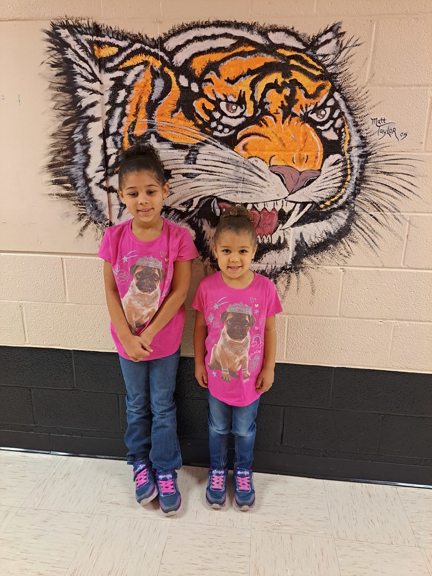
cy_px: 288
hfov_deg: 56.8
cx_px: 216
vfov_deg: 71.6
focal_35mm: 24
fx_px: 399
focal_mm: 5.23
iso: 320
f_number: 1.8
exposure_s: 1/30
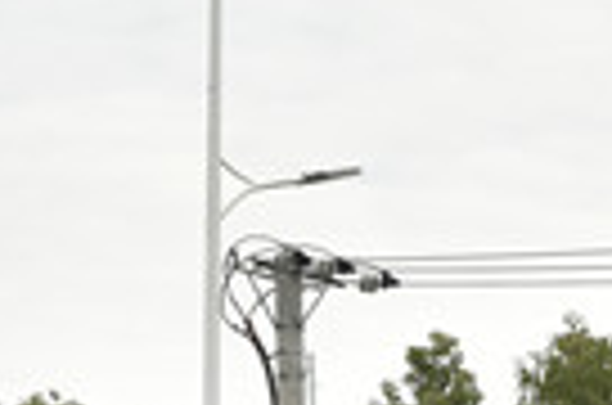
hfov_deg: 8.9
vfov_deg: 5.9
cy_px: 956
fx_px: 3799
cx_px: -378
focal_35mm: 224
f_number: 9
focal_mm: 38
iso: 500
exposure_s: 1/320
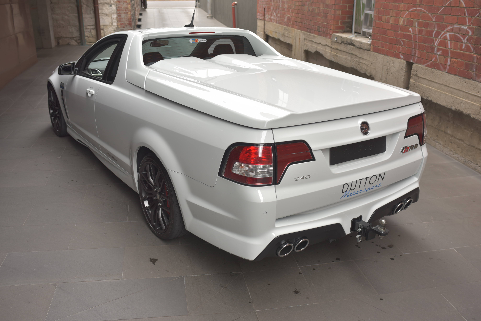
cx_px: 240
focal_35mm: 35
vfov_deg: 37.9
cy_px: 160
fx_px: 468
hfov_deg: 54.4
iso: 200
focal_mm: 35
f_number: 4
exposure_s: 1/250
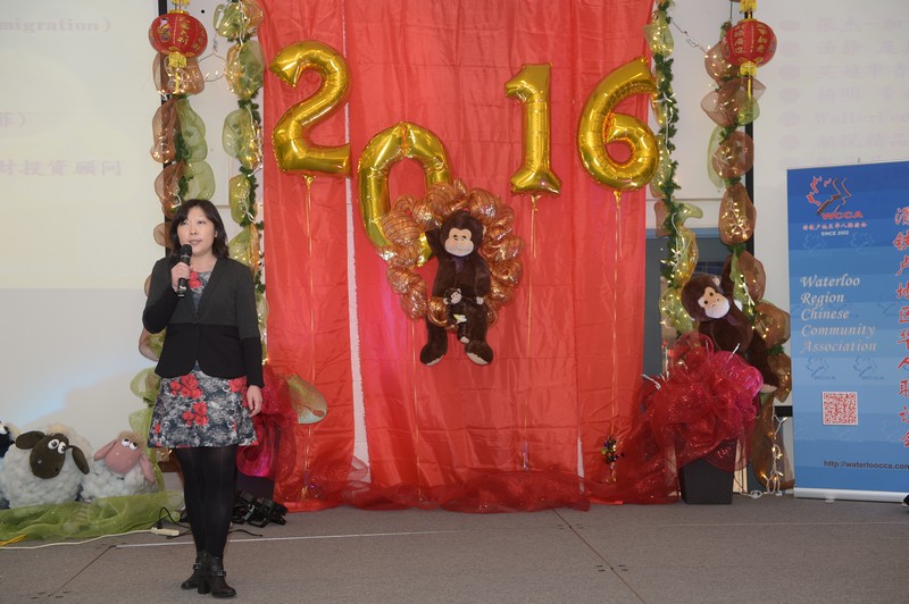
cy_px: 302
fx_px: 1261
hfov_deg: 39.6
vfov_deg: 26.9
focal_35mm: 50
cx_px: 454
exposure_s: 1/160
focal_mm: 50
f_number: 3.5
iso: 400
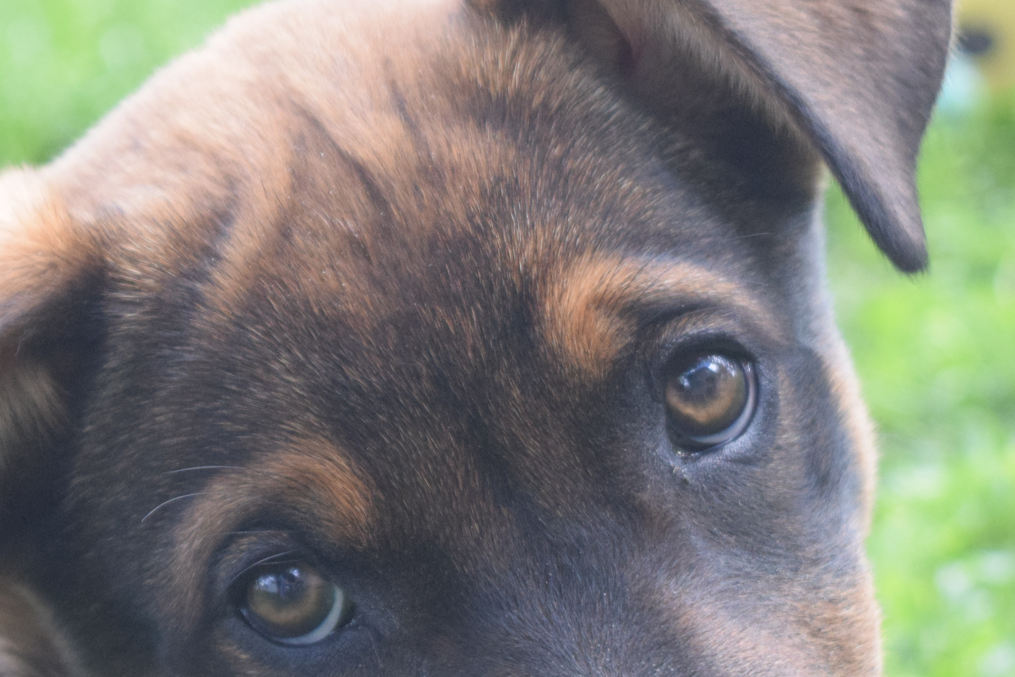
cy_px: 496
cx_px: 565
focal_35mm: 190
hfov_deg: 10.8
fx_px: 5361
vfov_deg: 7.2
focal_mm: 55
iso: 1800
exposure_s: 1/500
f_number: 5.6
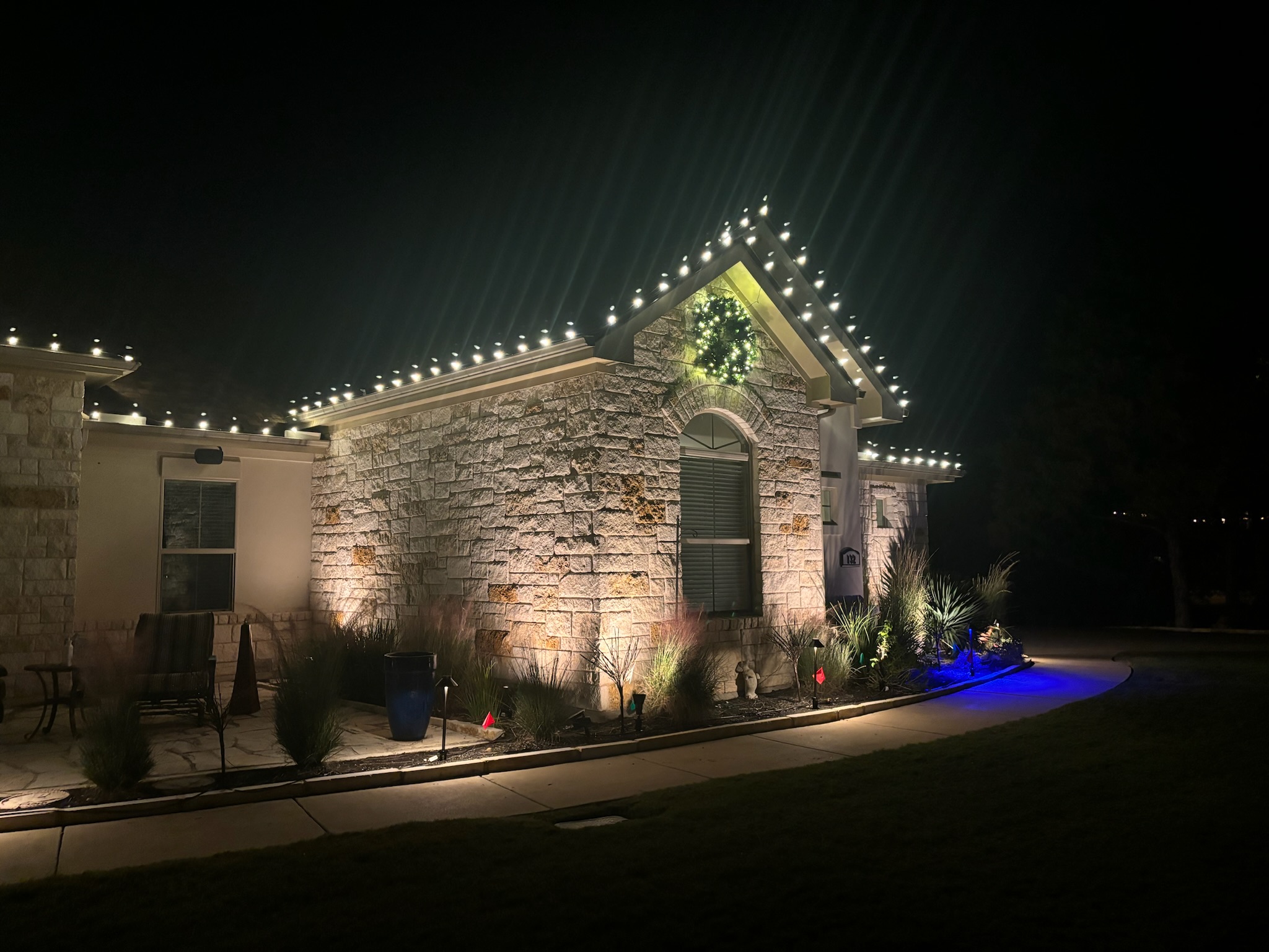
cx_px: 634
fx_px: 953
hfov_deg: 67.3
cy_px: 476
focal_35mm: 26
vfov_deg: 53.1
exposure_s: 1/40
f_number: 1.6
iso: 640
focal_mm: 5.96
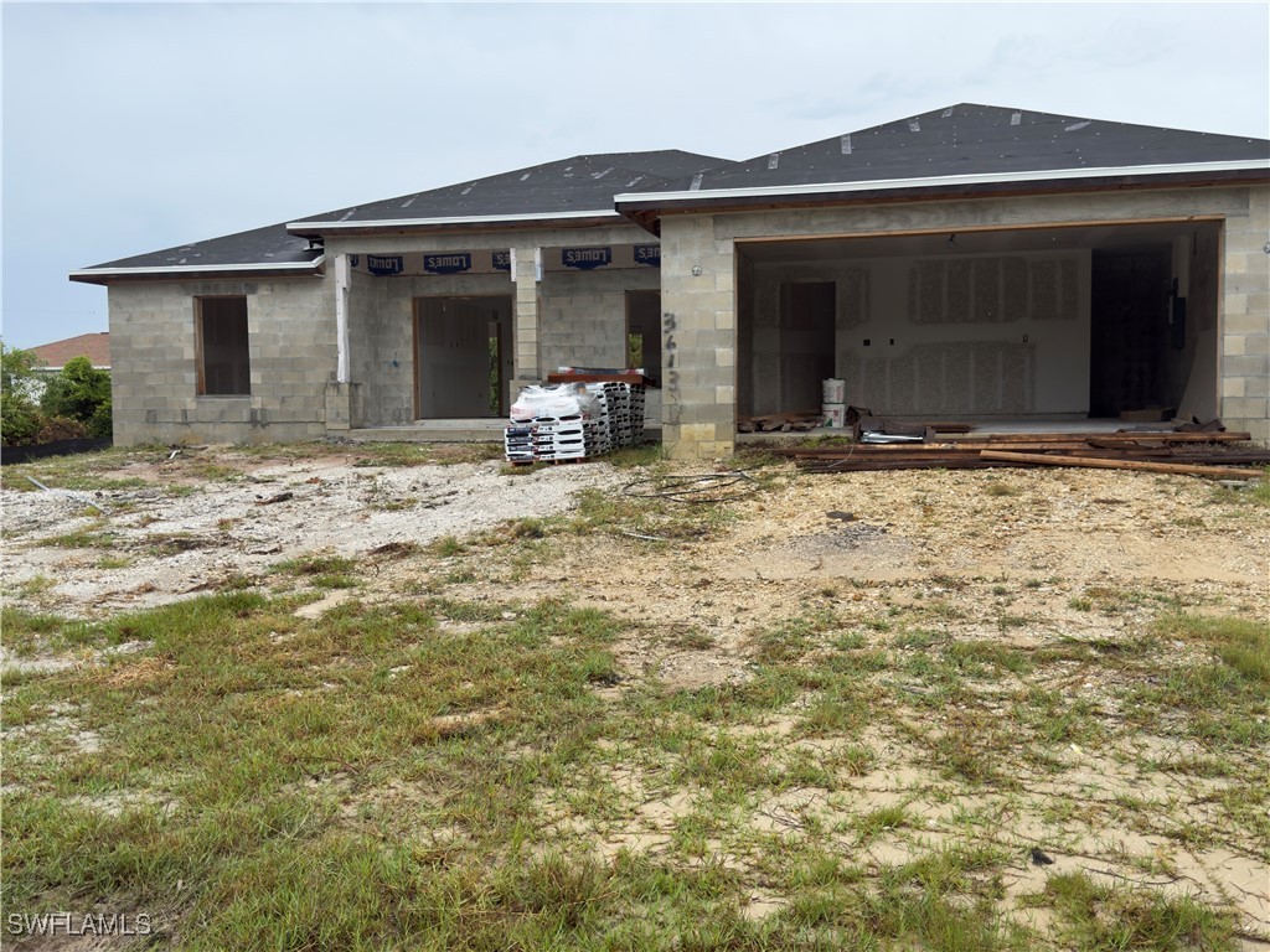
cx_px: 635
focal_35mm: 35
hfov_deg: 52.6
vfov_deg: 40.7
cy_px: 476
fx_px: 1284
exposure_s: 1/1818
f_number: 1.78
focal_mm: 6.76
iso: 64
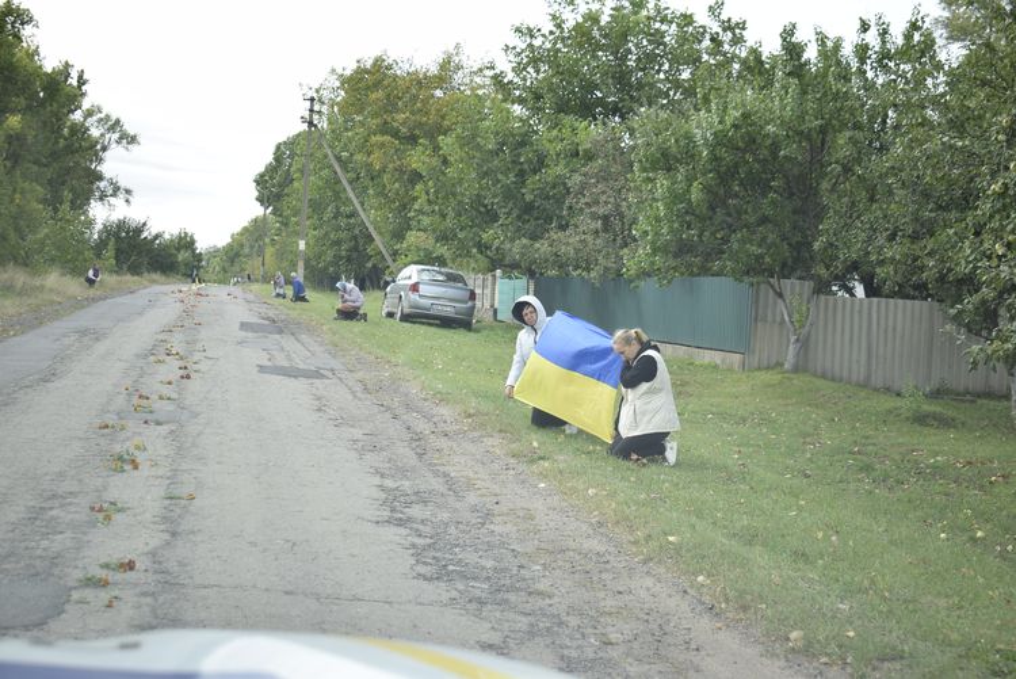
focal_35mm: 52
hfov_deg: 37.8
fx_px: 1482
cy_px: 340
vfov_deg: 25.8
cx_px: 508
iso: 200
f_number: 5
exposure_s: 1/320
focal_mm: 35
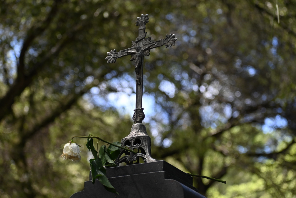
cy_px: 99
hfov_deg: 14.4
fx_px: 1169
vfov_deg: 9.7
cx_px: 148
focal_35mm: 142
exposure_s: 1/500
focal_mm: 95
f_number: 4.8
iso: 320
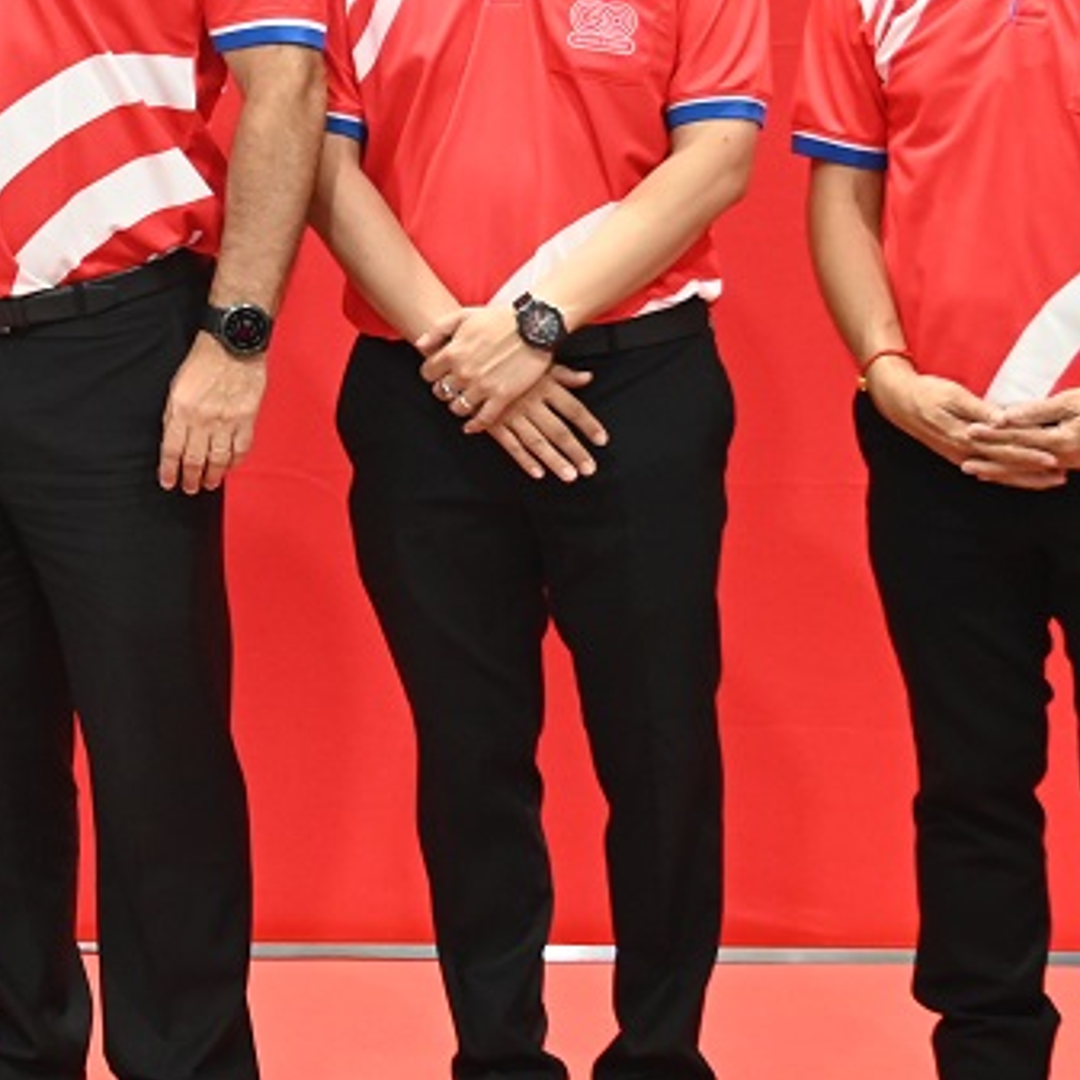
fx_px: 4095
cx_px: -417
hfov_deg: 14.3
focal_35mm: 116
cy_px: 204
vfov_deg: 14.9
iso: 4000
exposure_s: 1/250
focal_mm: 38
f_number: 4
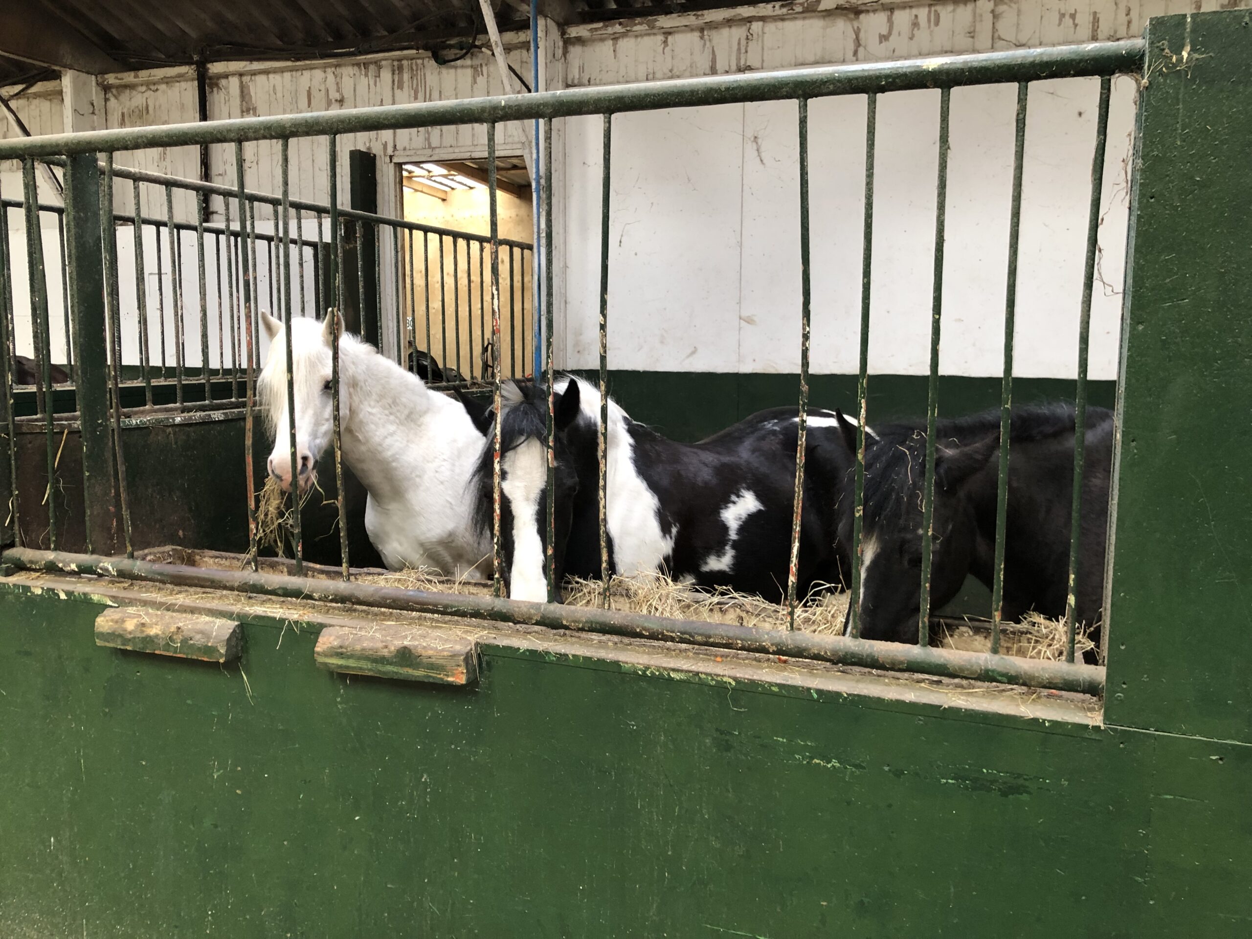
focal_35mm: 28
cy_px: 470
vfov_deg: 49.7
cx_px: 626
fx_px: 1013
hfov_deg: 63.4
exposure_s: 1/60
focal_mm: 4
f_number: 1.8
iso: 100
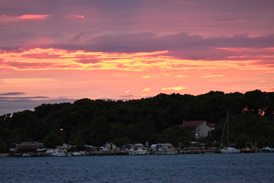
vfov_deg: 5.1
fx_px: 2055
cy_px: 92
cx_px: 137
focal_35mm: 270
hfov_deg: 7.6
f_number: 5.6
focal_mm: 270
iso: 3200
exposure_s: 1/400
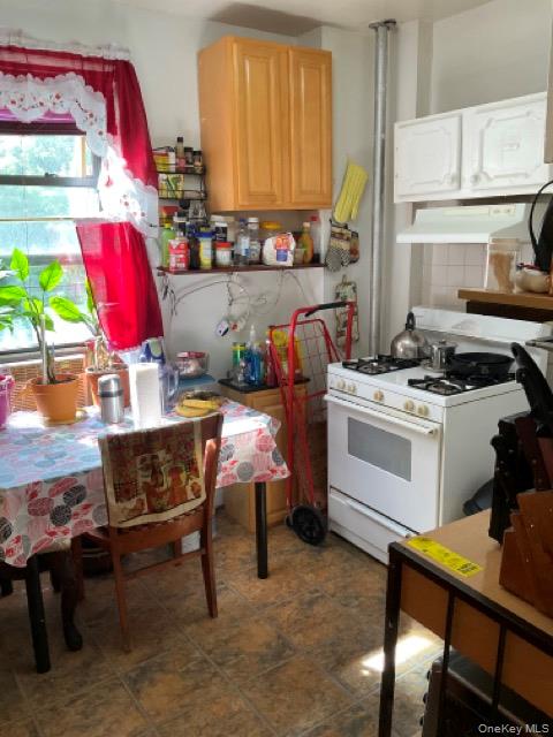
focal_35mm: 29
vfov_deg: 61.7
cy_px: 368
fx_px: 618
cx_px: 276
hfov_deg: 48.2
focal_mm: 3
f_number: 1.8
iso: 64
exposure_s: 1/60
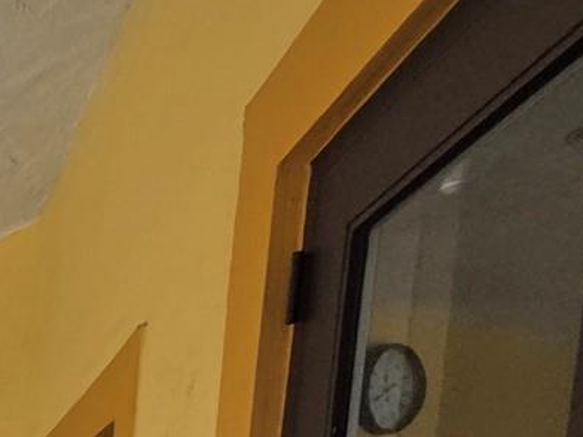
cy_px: 712
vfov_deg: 21.5
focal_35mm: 53
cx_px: -550
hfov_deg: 20.1
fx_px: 893
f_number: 2.2
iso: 50
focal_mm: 2.2
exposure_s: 1/1276
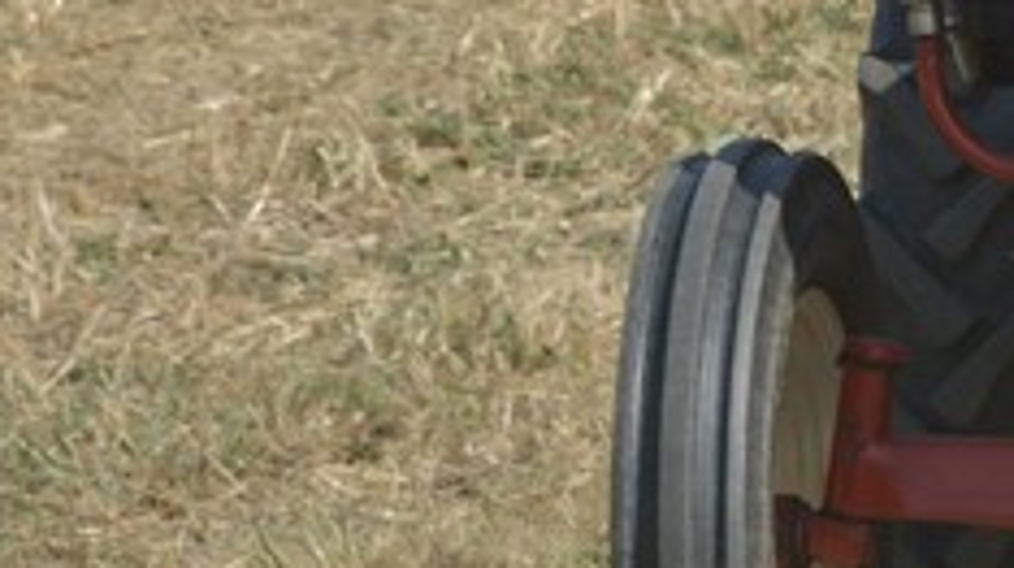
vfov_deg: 1.6
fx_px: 20733
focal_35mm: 772
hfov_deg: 2.8
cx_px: 1525
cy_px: -306
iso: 640
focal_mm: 210
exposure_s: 1/640
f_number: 13
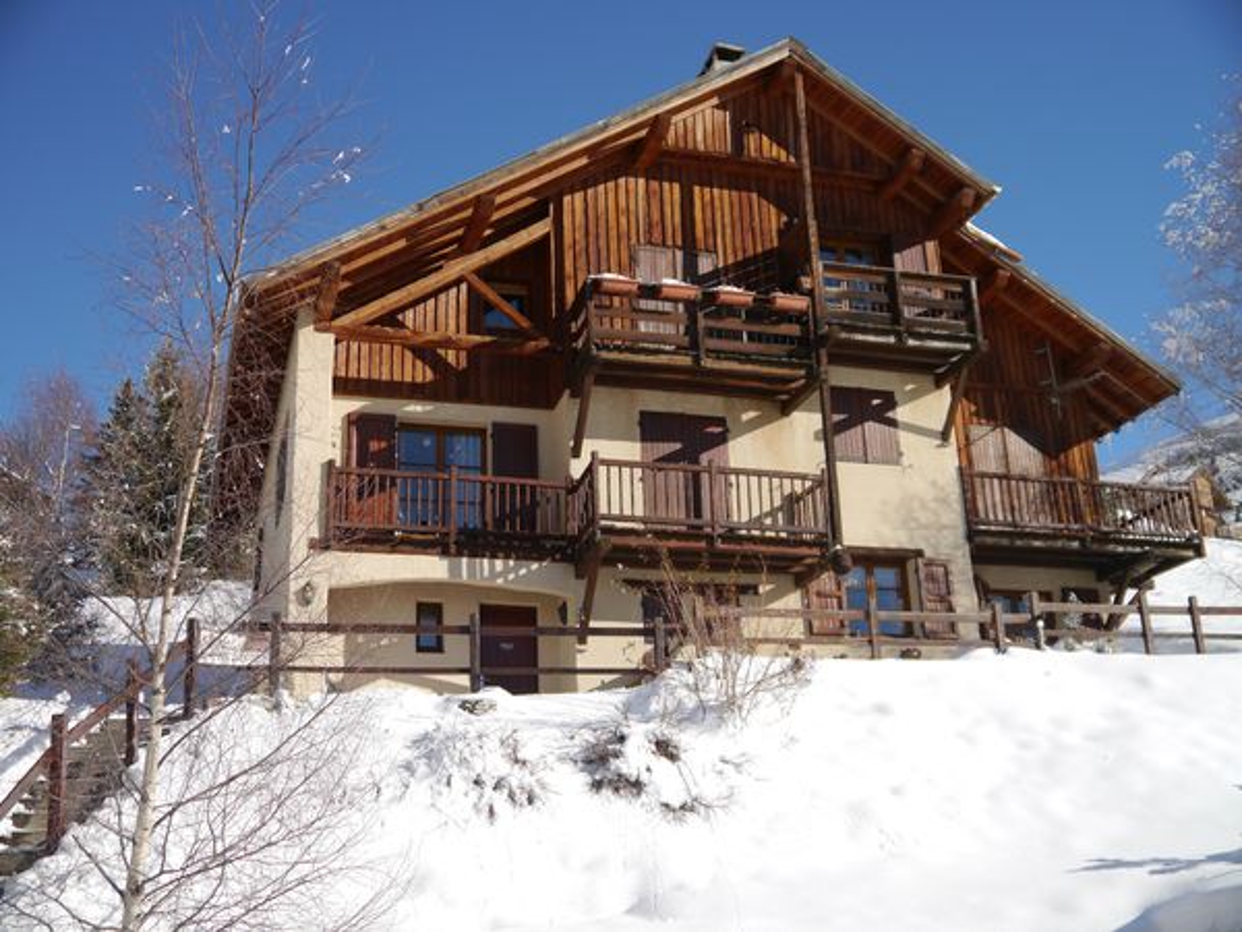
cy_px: 466
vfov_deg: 34.3
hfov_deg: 44.8
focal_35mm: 42
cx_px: 621
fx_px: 1507
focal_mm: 21
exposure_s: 1/1300
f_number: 4.5
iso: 160
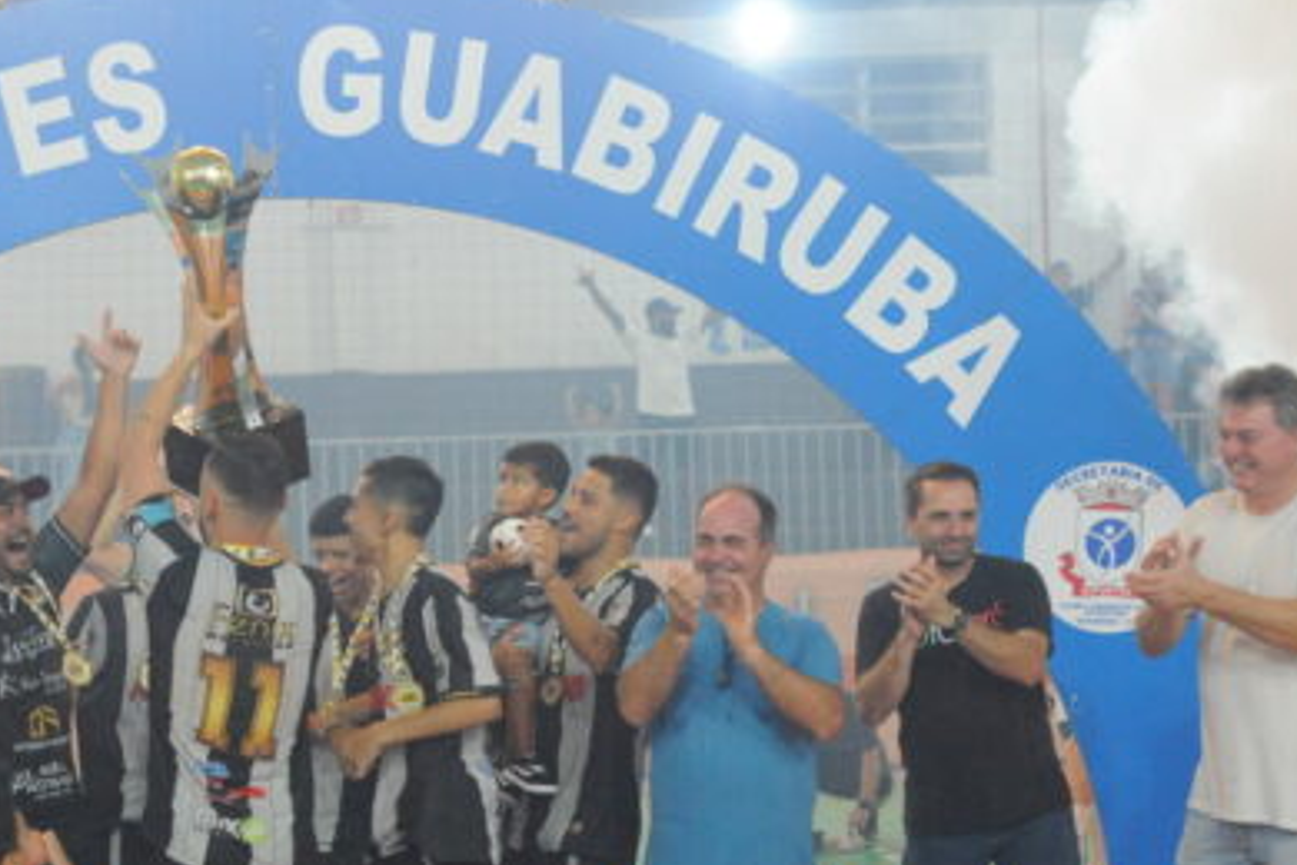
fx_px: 2702
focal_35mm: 75
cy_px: 606
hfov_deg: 26.7
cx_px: 348
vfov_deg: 18.1
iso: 5000
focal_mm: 50
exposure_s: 1/400
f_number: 3.5
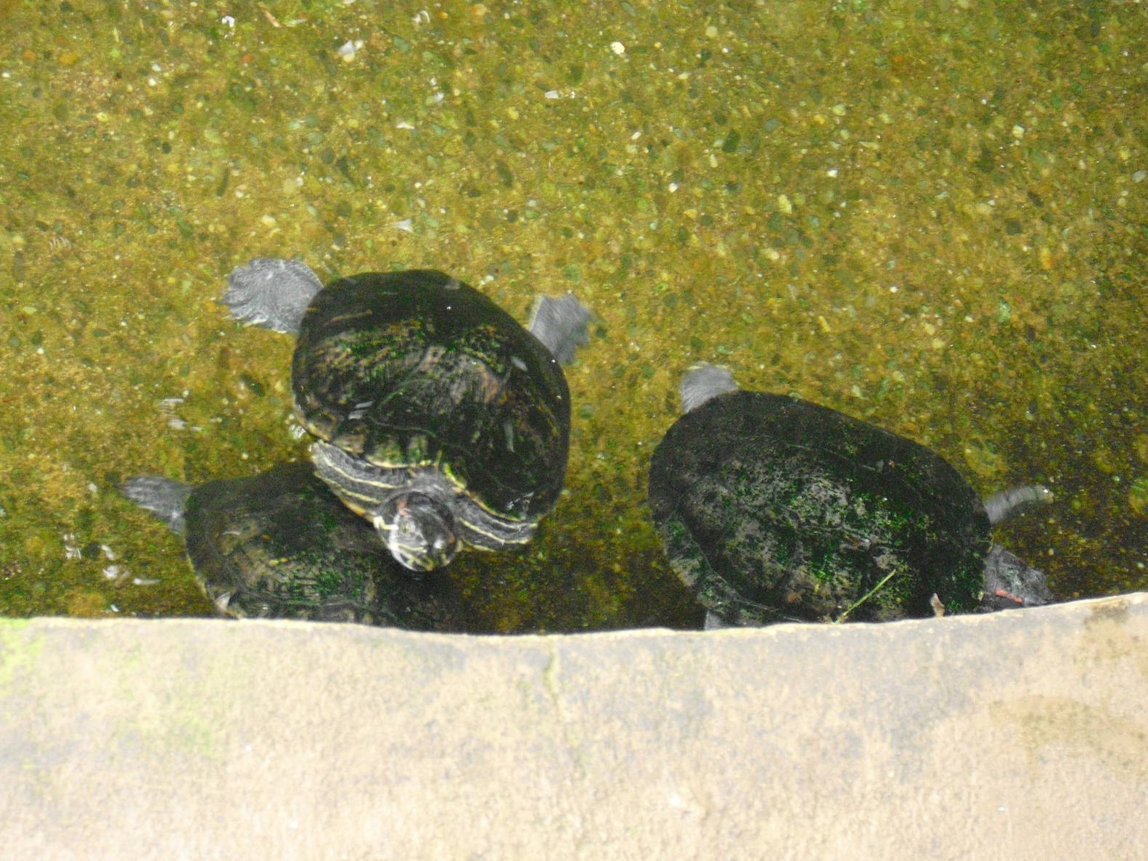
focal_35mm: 90
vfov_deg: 16.4
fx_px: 2985
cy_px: 432
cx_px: 570
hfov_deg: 21.8
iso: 800
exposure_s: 1/30
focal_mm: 15.7
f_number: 5.1
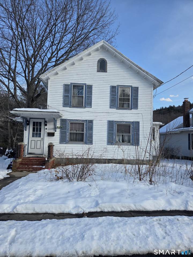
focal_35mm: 23
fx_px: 171
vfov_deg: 73.9
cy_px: 128
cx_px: 96
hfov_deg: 58.9
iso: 80
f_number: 1.8
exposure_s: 1/2456
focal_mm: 5.4
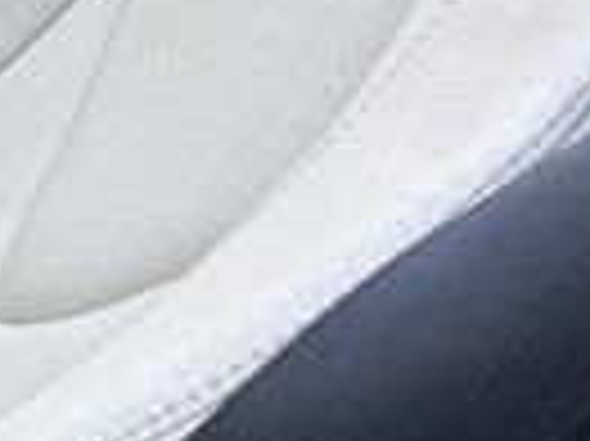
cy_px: 112
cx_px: -1225
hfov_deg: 8.6
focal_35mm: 188
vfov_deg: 7.9
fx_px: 3201
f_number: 1.78
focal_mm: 6.76
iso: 100
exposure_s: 1/121
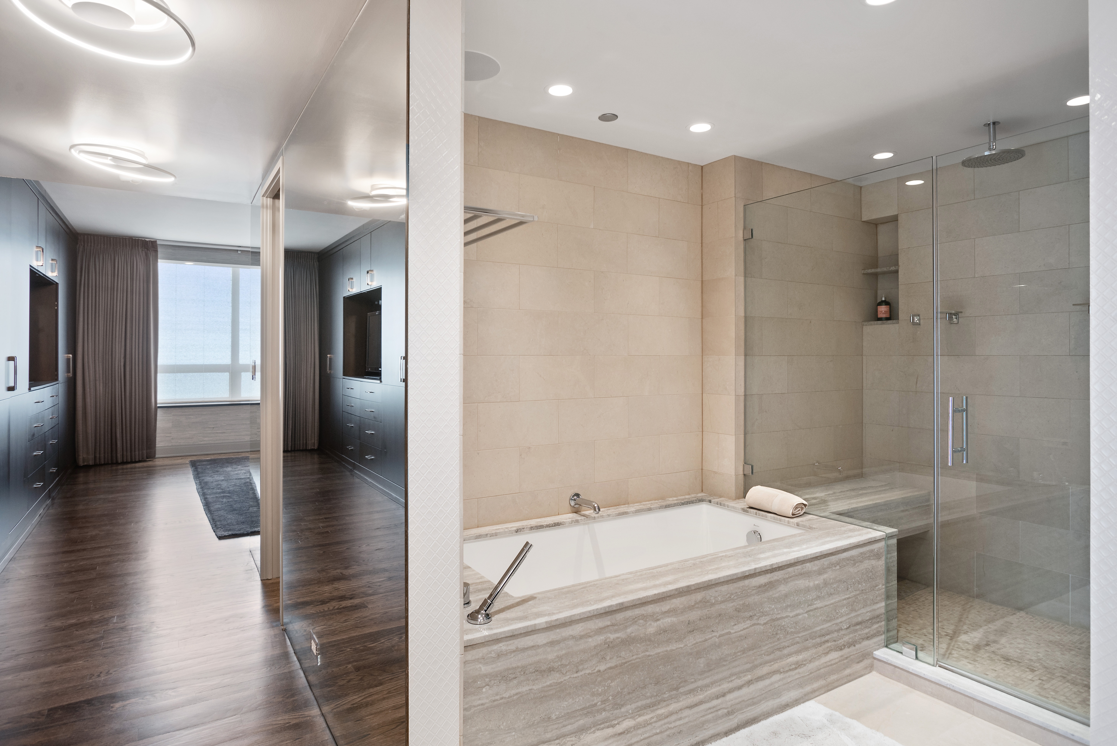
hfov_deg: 84.0
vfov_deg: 62.0
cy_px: 373
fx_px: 621
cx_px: 558
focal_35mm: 20
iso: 400
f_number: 8
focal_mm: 20
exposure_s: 1/3
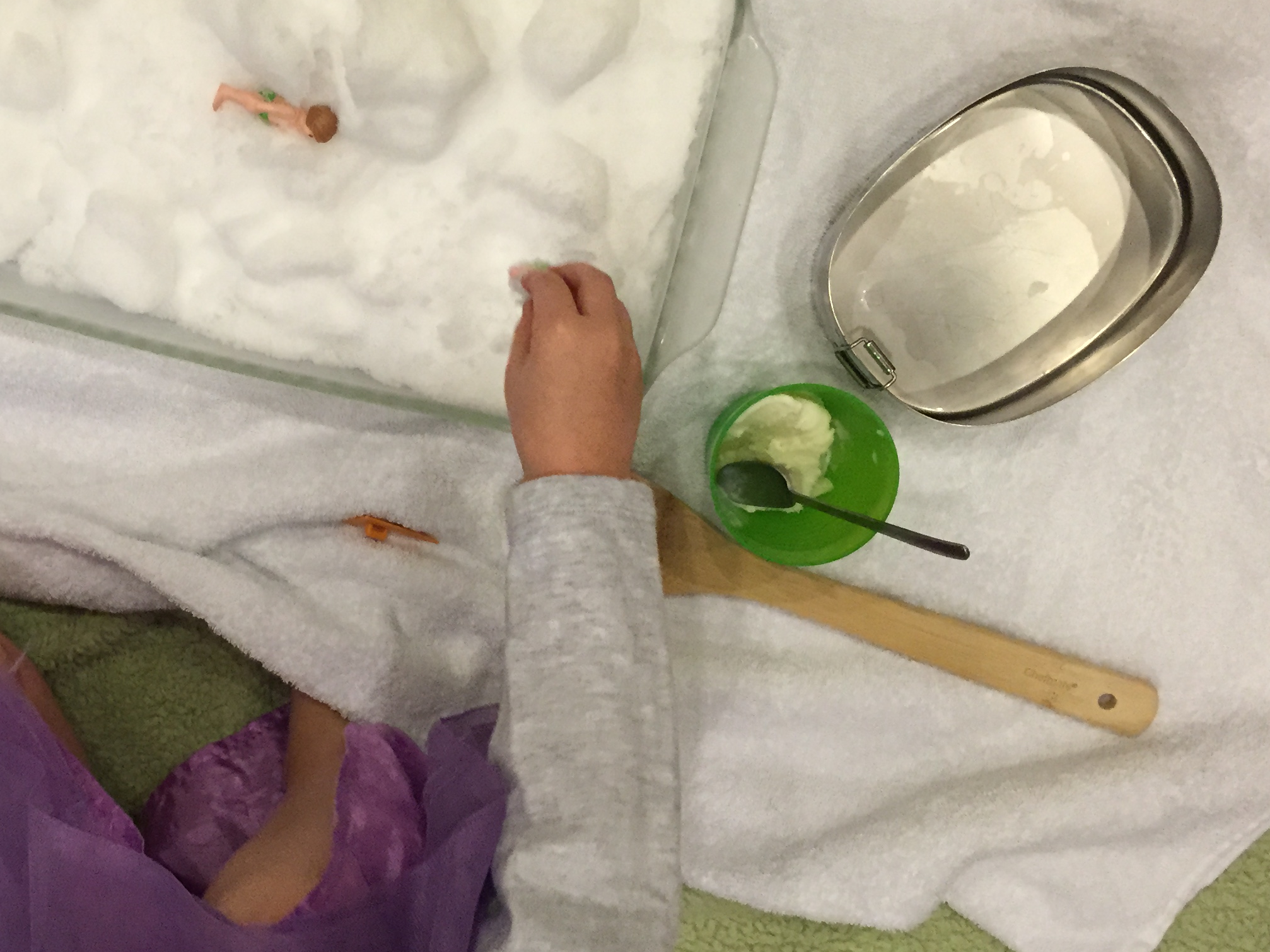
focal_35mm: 47
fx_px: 1724
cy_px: 450
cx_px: 302
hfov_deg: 39.2
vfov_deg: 30.9
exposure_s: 1/30
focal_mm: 4.15
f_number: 2.2
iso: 200
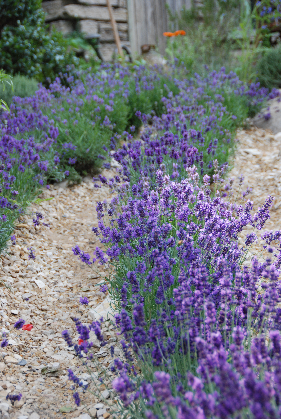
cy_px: 210
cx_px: 140
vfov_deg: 20.9
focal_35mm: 98
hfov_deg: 14.1
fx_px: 1138
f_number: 5
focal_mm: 65
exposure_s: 1/50
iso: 400
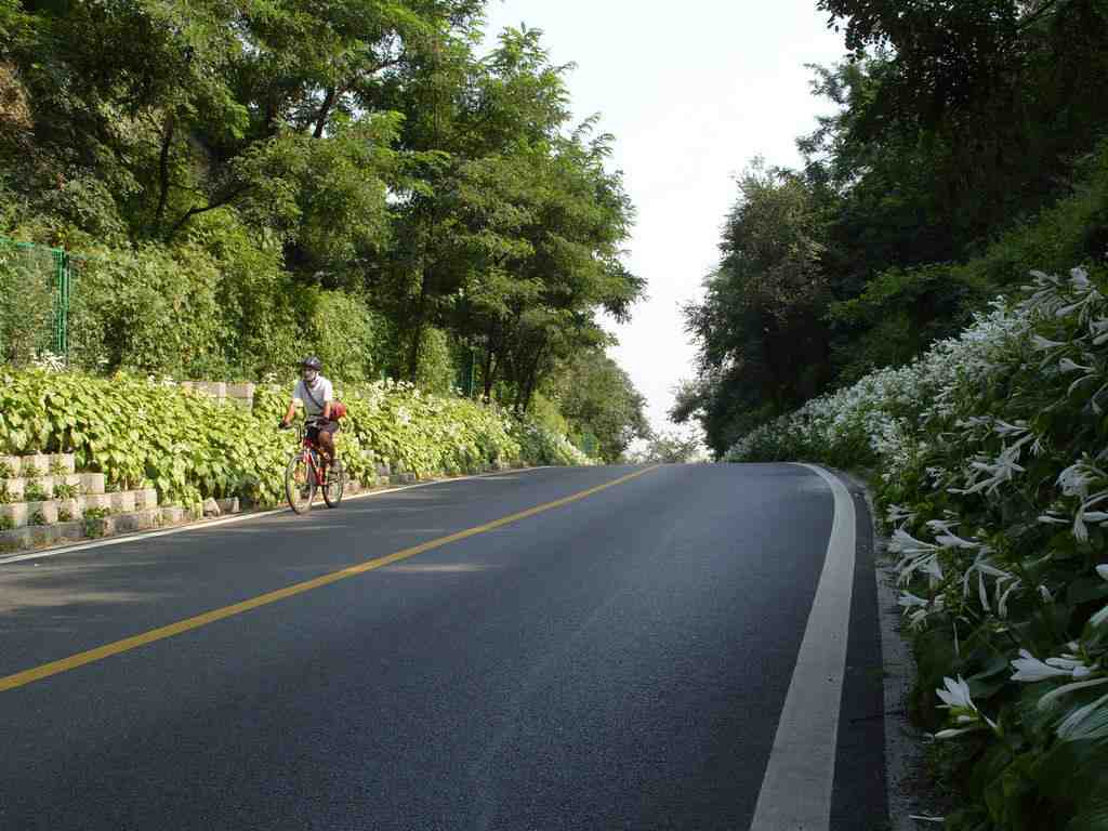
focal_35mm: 44
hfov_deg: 42.9
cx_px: 554
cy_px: 416
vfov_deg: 32.9
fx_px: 1408
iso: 80
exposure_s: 1/250
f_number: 4.7
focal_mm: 9.9
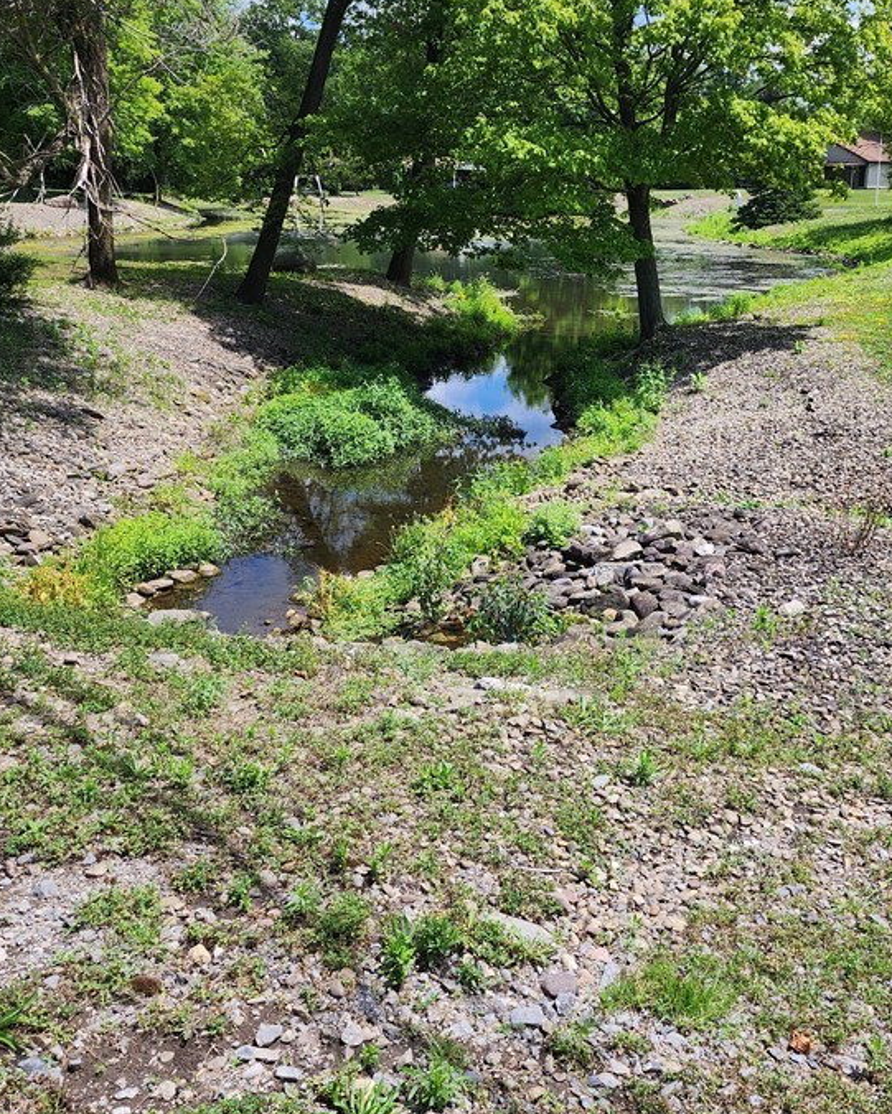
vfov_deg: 52.8
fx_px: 1122
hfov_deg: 42.9
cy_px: 509
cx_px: 575
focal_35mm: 34
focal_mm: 6.4
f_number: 1.8
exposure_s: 1/965
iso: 12
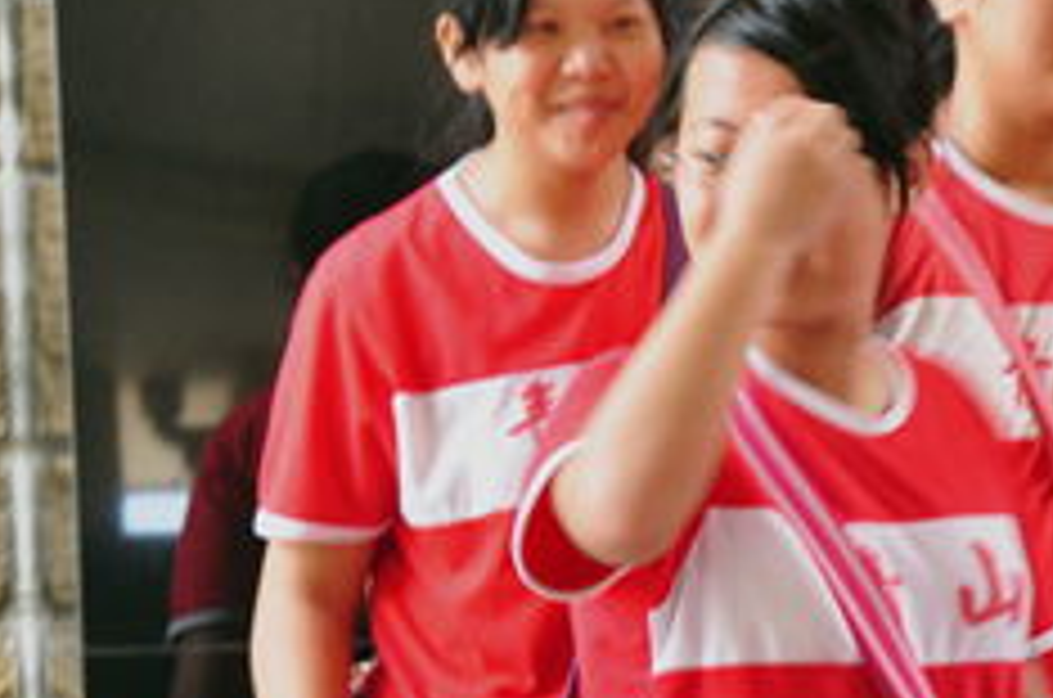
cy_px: 520
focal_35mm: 180
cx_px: 1494
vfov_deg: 7.6
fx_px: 5246
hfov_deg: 11.1
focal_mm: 35
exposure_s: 1/20
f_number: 9
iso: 200
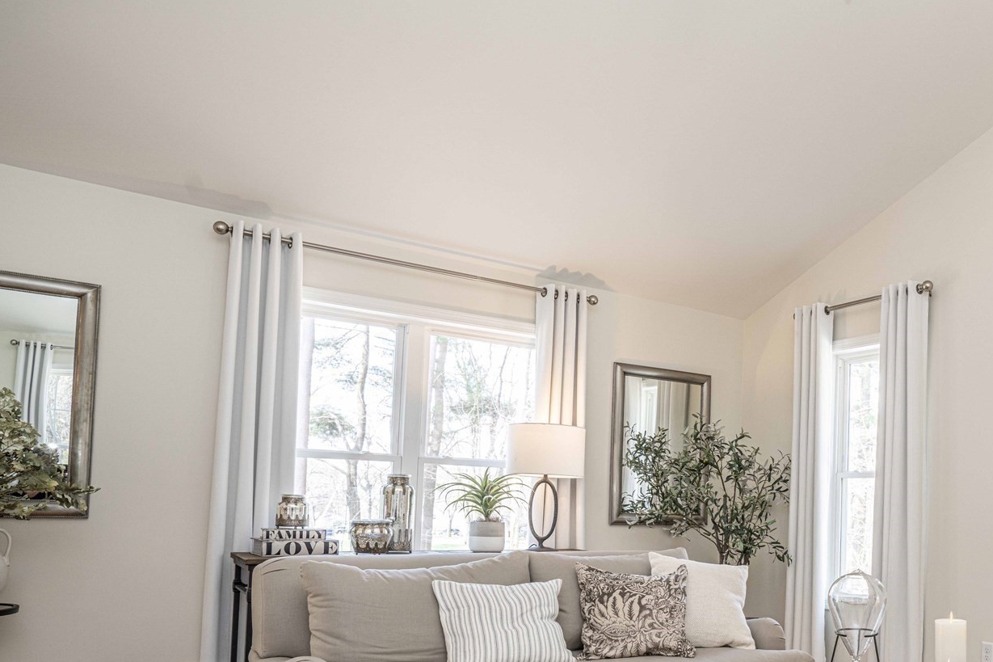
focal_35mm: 30
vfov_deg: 42.7
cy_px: 470
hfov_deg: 56.9
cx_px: 810
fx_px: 827
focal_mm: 18
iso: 320
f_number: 7.1
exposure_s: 1/20
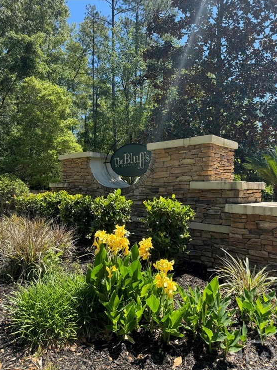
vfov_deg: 69.4
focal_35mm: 25
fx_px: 267
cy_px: 192
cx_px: 139
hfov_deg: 54.9
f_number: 1.78
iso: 80
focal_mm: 6.76
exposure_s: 1/938
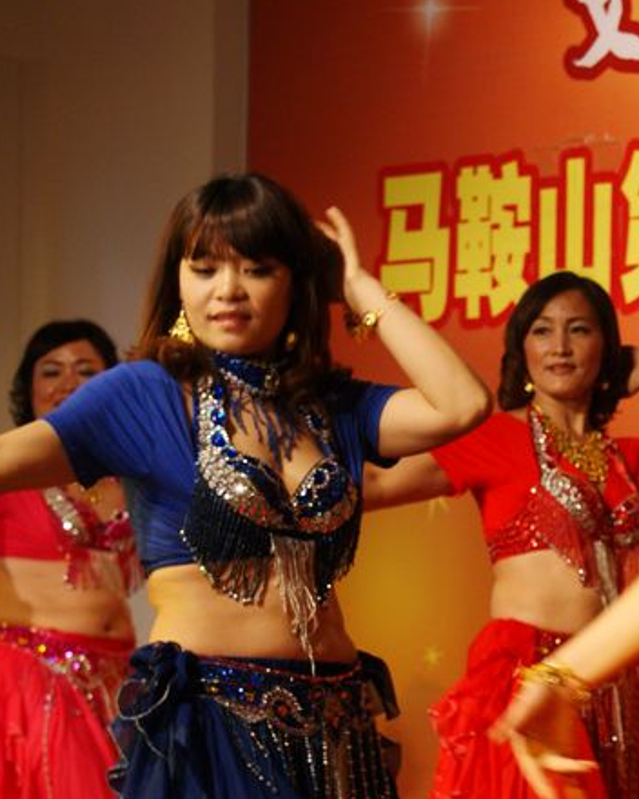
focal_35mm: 141
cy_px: 405
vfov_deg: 13.7
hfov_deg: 10.9
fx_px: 3330
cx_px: 643
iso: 400
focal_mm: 55
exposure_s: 1/80
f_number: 5.6
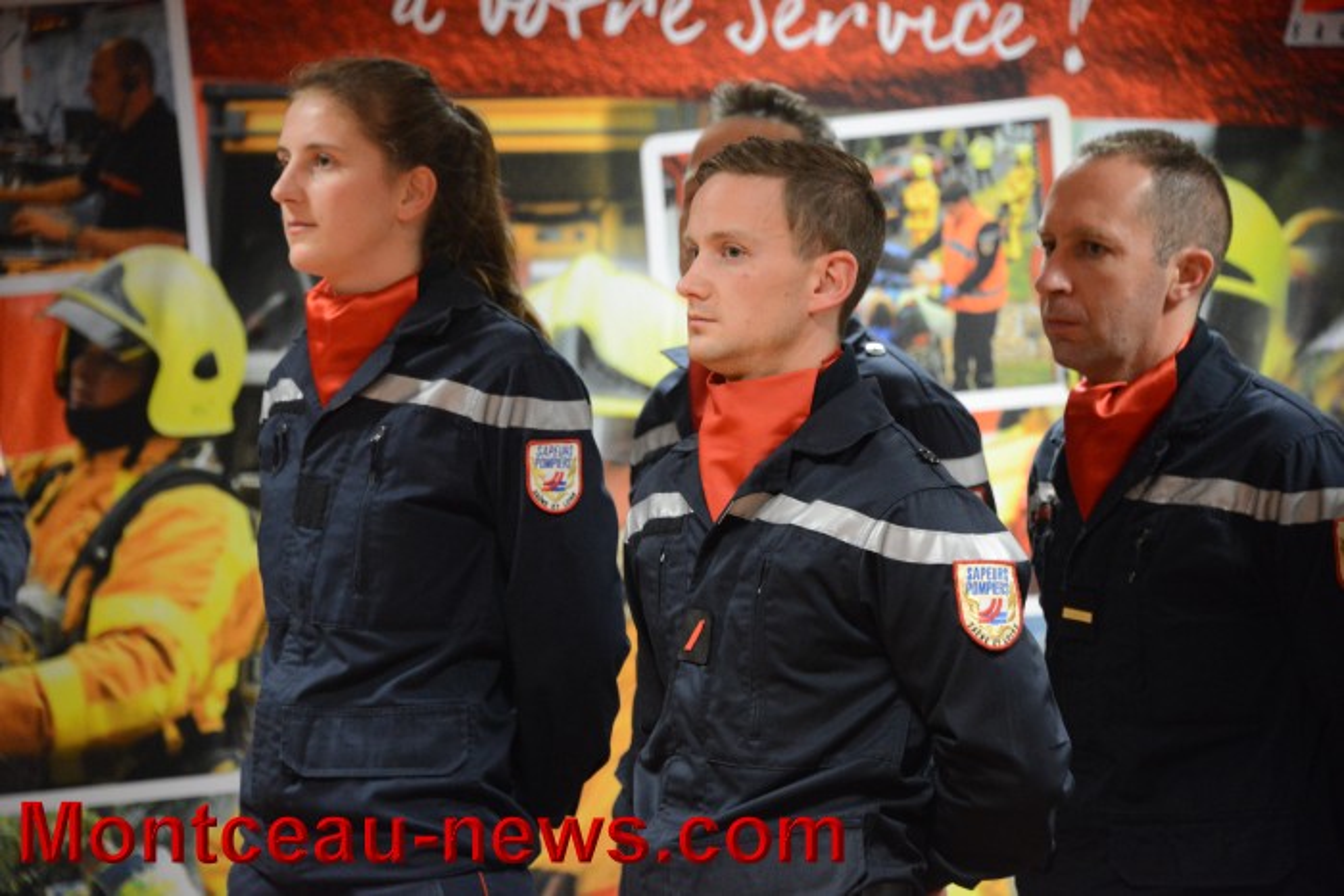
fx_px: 7094
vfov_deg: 7.2
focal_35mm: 190
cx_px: 672
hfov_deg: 10.8
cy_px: 448
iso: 6400
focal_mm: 190
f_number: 5.6
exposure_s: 1/80
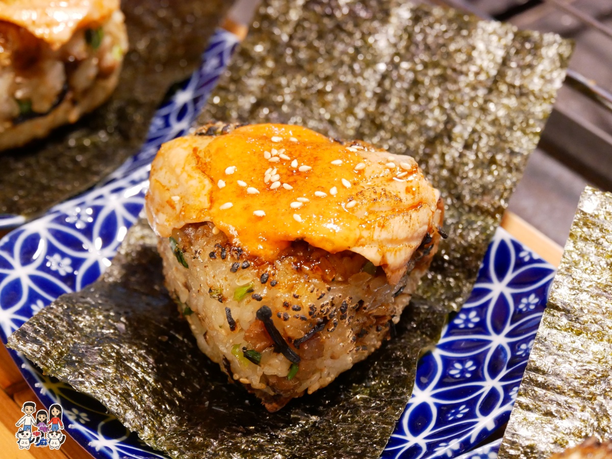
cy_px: 230
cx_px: 306
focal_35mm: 92
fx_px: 1627
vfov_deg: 16.1
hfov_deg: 21.3
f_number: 4.9
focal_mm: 46
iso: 3200
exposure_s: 1/60
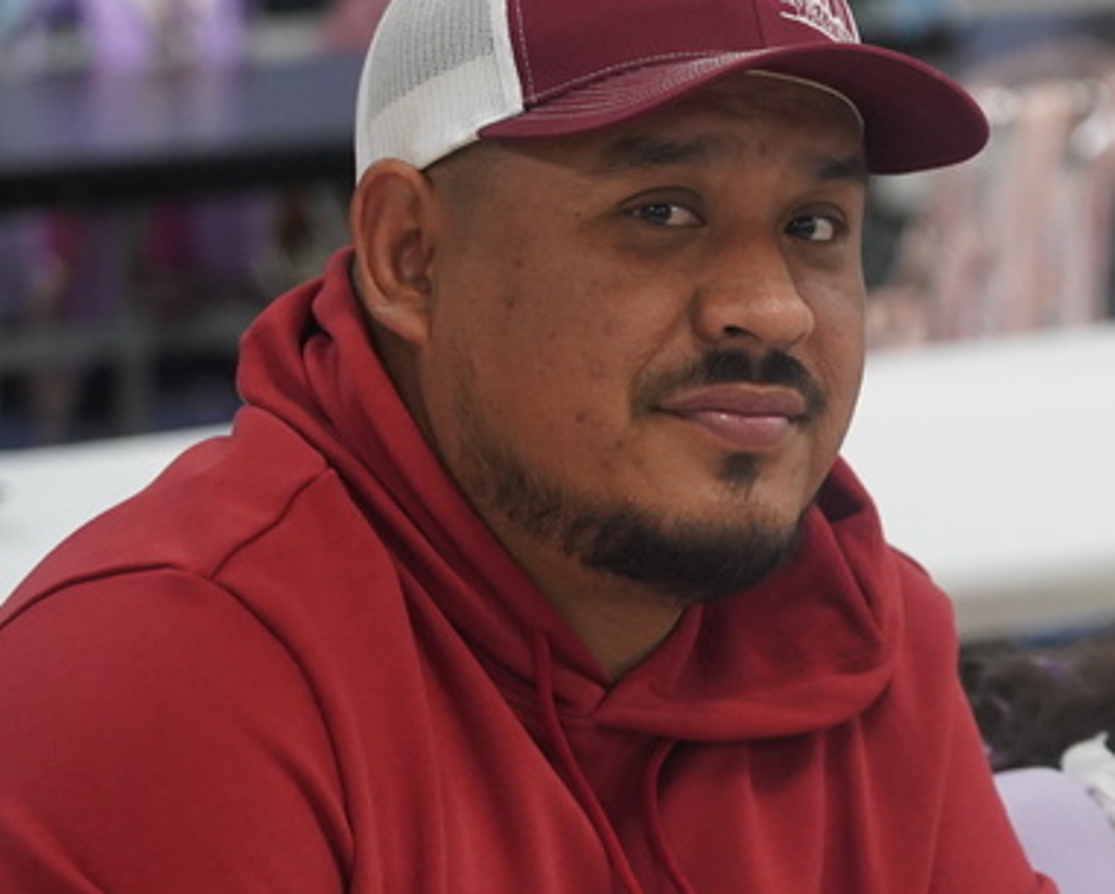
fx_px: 8716
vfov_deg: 5.9
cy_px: 825
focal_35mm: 264
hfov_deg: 7.3
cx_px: 1112
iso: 2500
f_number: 4
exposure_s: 1/160
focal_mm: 105
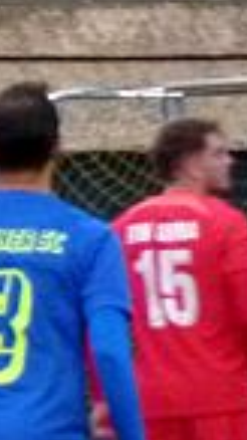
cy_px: 262
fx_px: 11552
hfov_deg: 1.2
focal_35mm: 991
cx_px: 714
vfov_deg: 2.2
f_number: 3.9
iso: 800
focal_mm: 36.7
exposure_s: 1/40
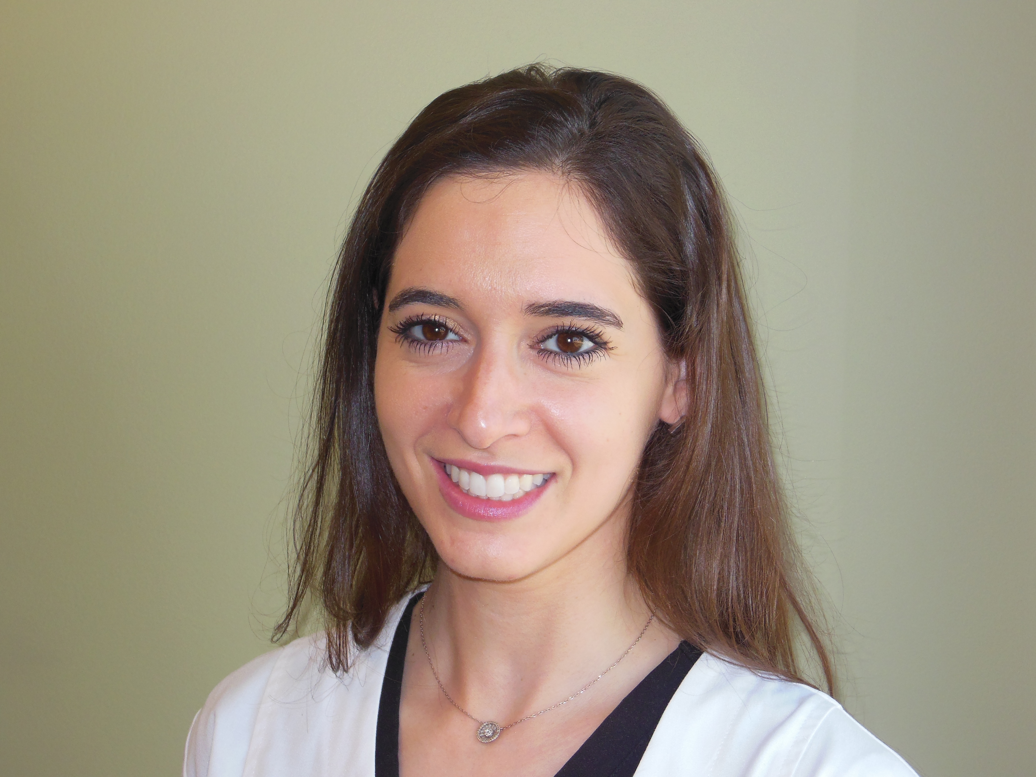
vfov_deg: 22.3
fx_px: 1975
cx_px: 518
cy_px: 388
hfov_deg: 29.4
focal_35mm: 66
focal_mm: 11.7
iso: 200
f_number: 4.3
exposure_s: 1/60
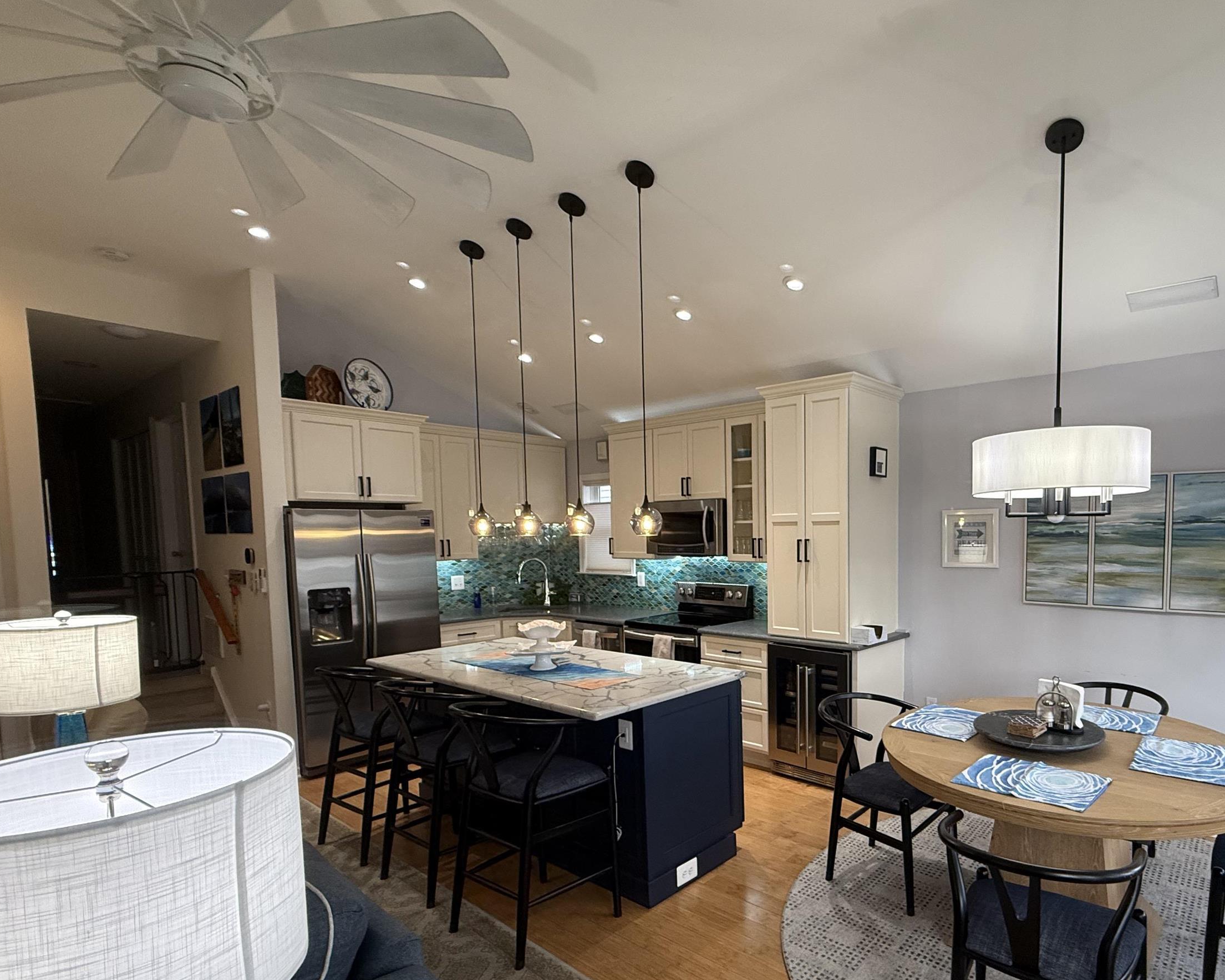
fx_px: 689
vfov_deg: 70.2
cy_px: 583
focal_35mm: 19
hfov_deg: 81.4
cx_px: 781
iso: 200
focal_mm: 2.22
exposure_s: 1/120
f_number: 2.2
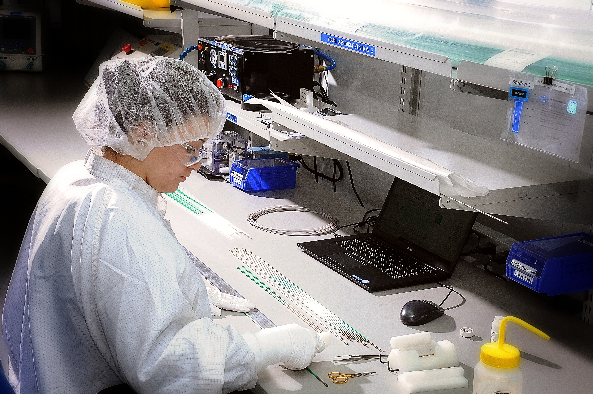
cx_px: 296
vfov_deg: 22.6
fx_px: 987
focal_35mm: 60
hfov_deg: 33.4
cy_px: 197
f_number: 10
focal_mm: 40
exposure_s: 1/125
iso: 400
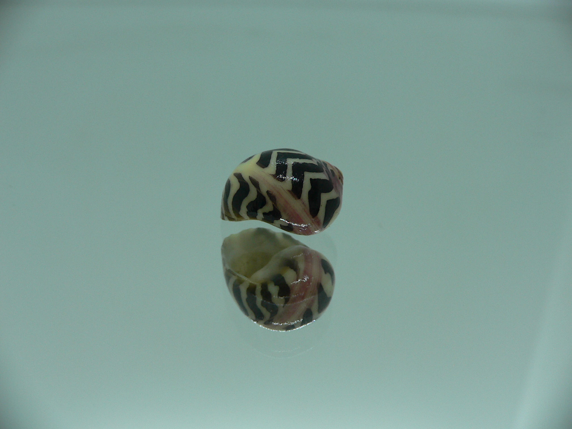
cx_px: 286
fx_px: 578
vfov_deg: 40.7
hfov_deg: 52.6
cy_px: 214
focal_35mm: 35
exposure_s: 1/80
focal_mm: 4.6
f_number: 2.8
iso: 80
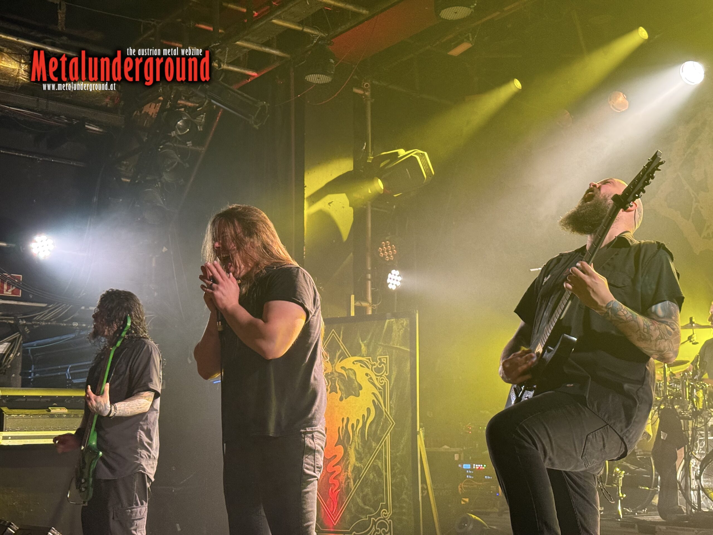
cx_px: 356
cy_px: 268
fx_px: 989
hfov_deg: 39.7
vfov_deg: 30.3
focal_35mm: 48
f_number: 1.78
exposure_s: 1/49
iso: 250
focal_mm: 6.76
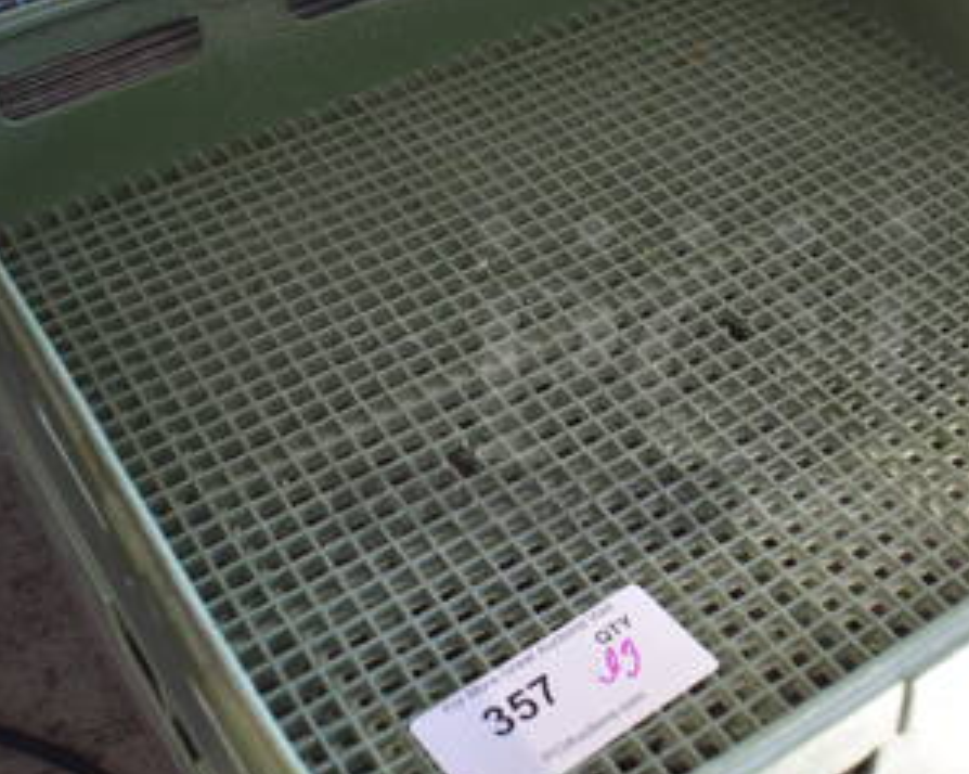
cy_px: 364
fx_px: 1490
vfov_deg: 29.1
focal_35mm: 52
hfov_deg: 35.4
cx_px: 696
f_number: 3.5
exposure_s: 1/125
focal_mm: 18
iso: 1000
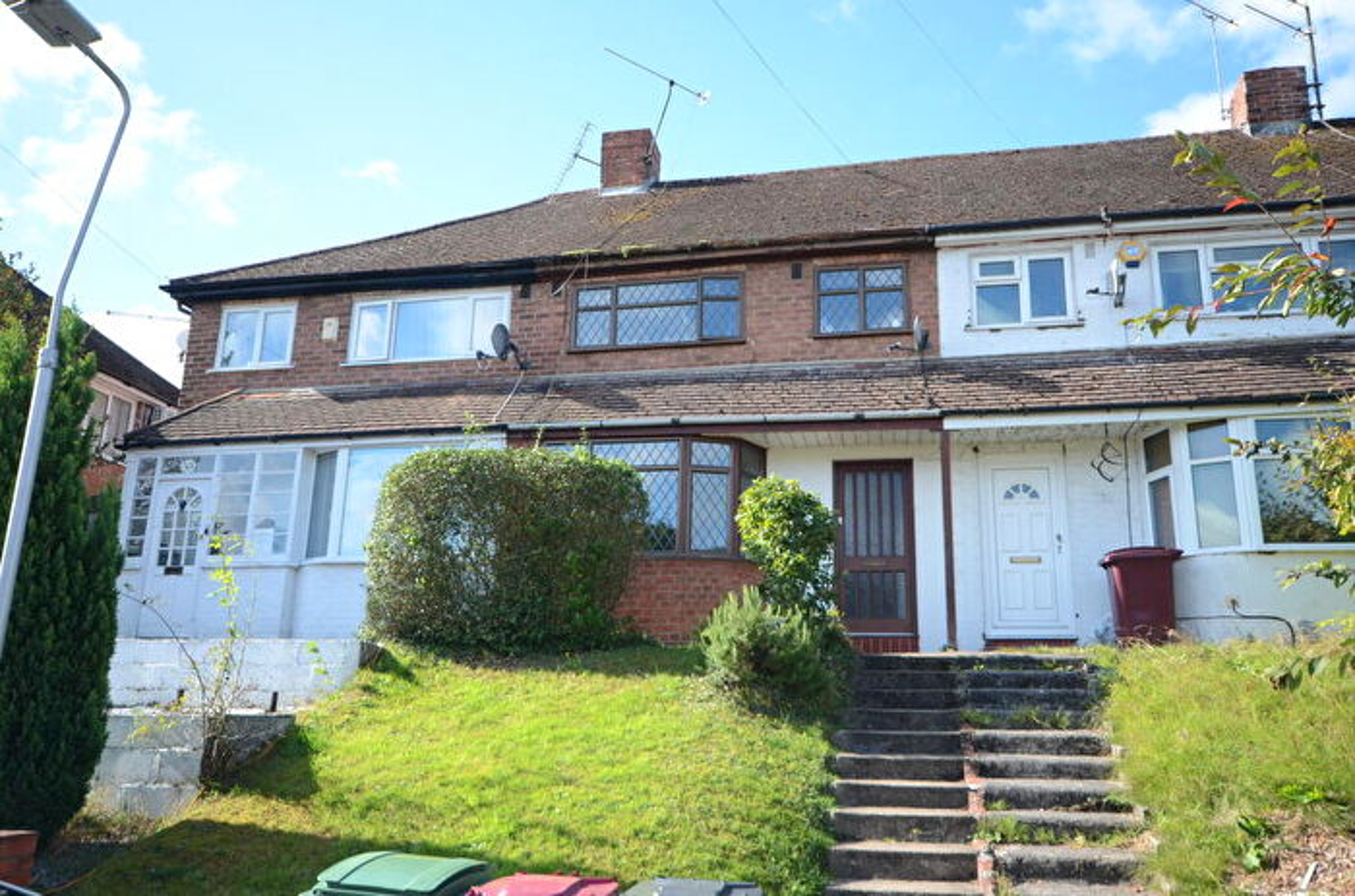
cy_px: 448
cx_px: 678
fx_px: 1126
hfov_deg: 62.1
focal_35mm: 30
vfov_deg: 43.4
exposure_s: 1/400
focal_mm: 20
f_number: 6.3
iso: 500
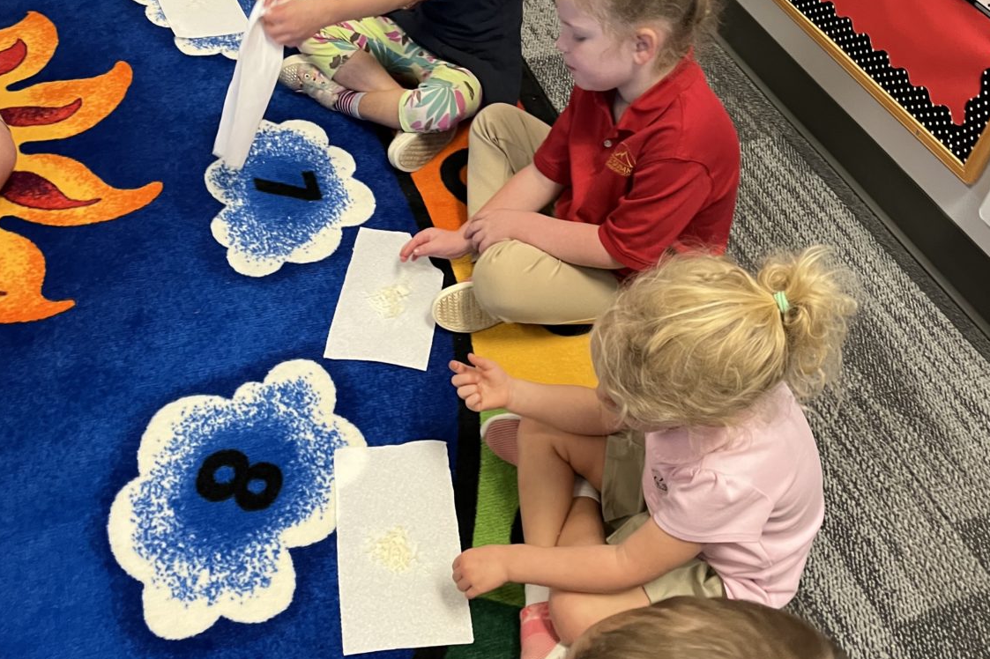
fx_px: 1017
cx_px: 489
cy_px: 291
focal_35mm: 37
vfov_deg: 35.9
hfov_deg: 51.9
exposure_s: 1/60
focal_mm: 5.1
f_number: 1.6
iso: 320
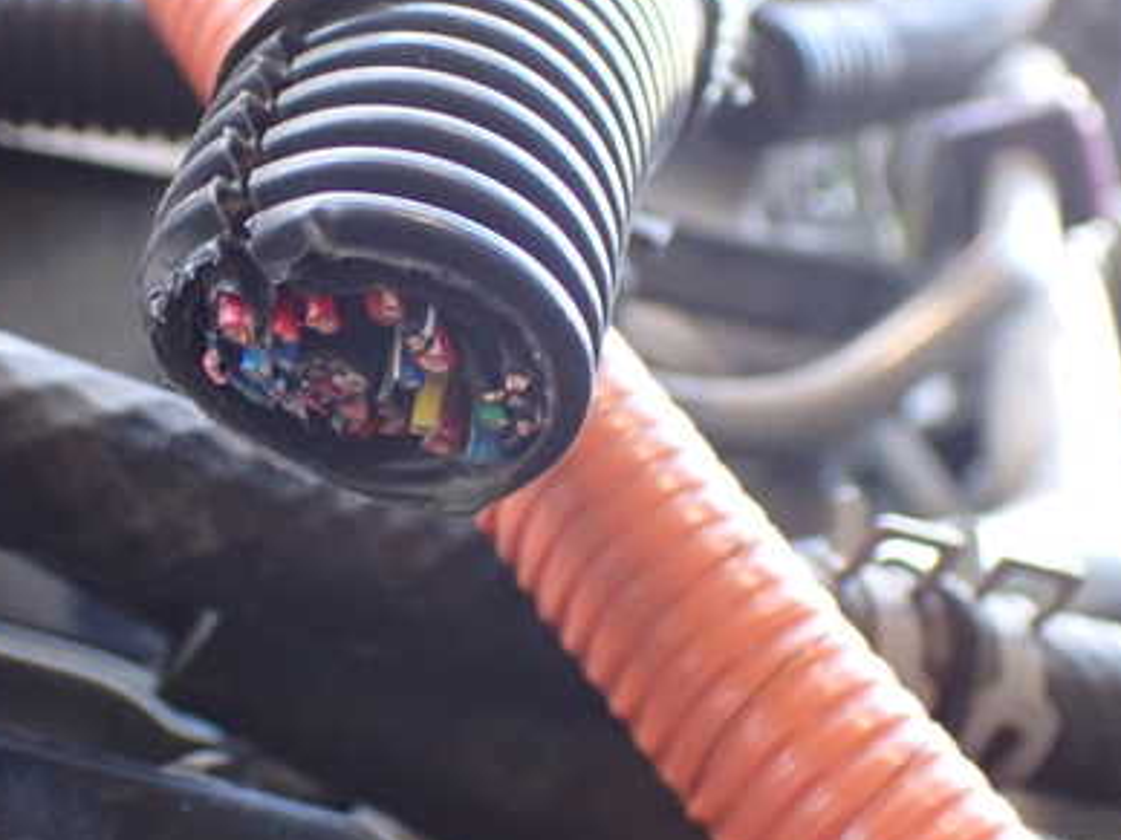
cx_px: 367
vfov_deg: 21.6
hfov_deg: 28.4
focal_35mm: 68
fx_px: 2202
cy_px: 352
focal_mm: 7.84
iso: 800
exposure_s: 1/125
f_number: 2.9
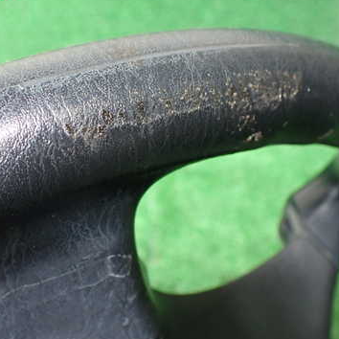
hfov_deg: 37.3
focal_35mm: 45
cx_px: 124
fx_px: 499
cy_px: 193
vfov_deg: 37.5
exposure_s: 1/125
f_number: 2.3
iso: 400
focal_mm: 5.4
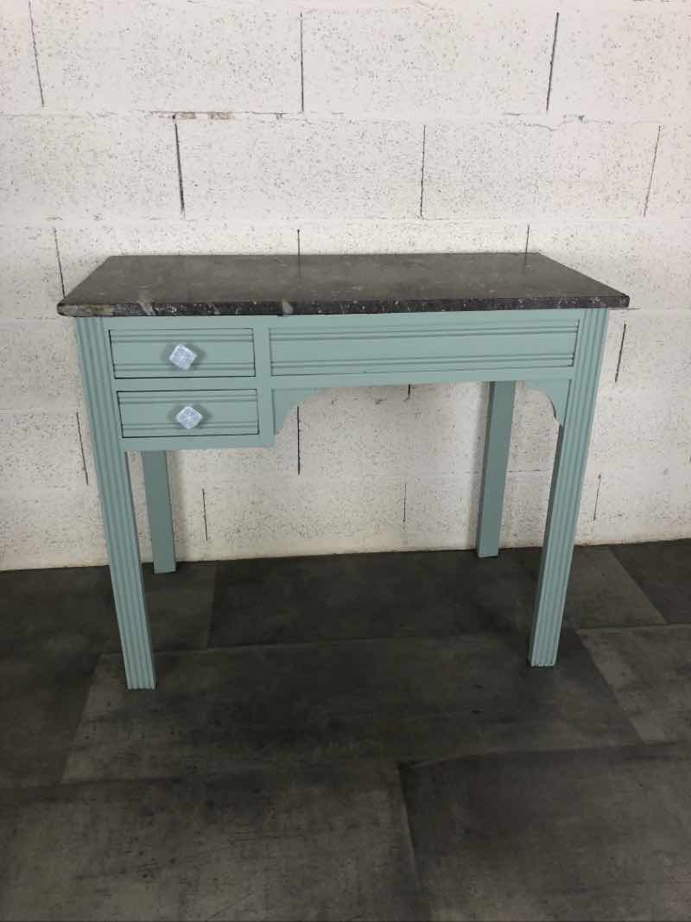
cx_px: 346
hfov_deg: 49.7
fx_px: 745
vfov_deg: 63.4
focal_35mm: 28
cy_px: 461
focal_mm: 3.99
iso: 40
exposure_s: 1/20
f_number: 1.8
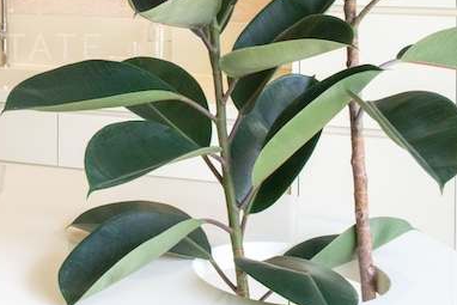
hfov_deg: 24.7
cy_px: -6
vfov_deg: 17.3
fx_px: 978
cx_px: -28
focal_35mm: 77
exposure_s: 1/125
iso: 2000
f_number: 16
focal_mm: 35
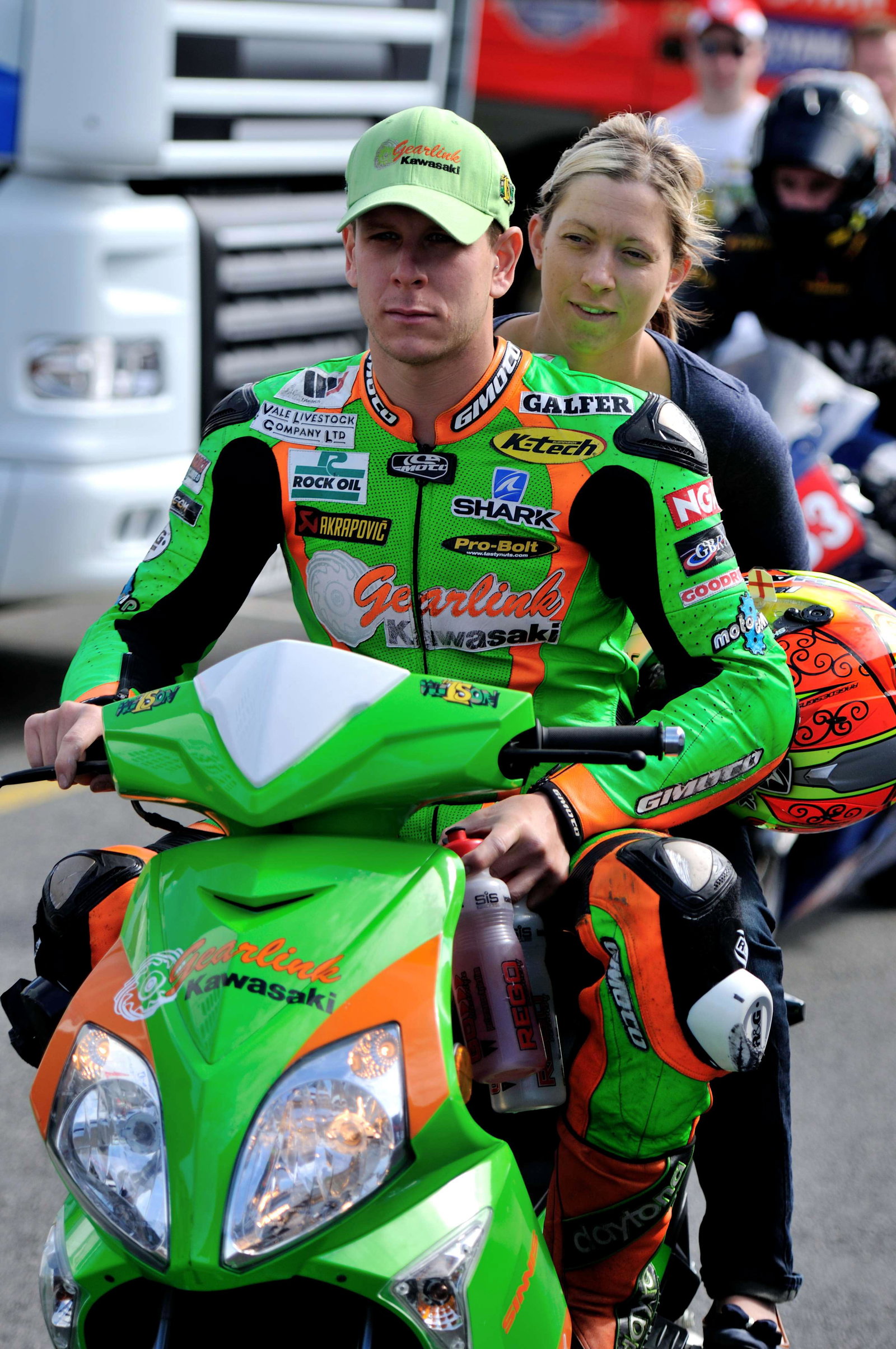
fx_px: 5726
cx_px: 448
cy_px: 674
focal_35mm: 153
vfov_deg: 13.4
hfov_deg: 8.9
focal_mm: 102
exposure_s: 1/1000
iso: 100
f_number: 2.8
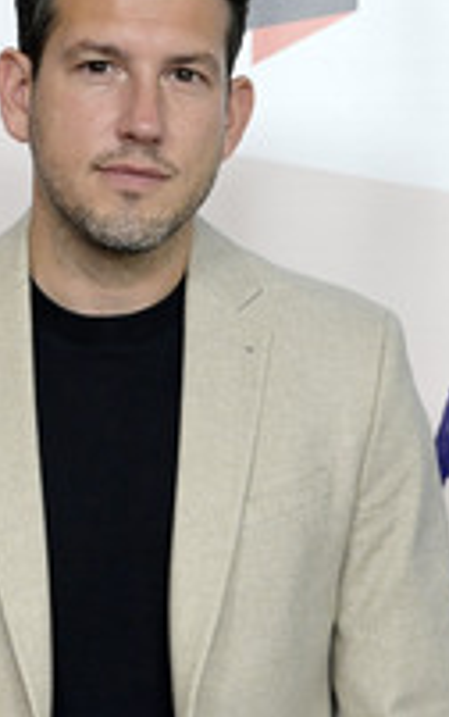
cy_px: 314
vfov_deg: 18.3
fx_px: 2227
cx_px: 105
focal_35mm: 114
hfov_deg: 11.5
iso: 4000
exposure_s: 1/2000
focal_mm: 50
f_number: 4
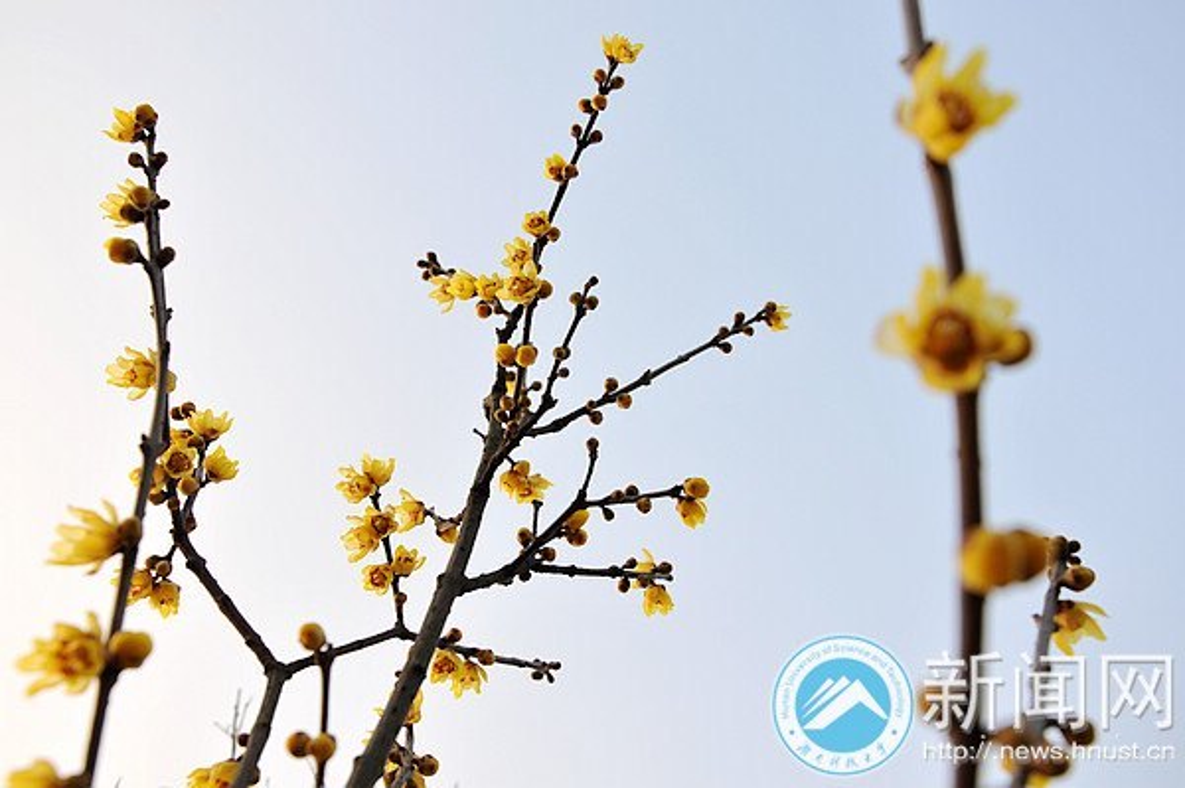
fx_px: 1036
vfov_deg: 41.6
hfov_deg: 59.5
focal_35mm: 32
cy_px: 394
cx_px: 592
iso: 200
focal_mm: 21
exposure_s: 1/250
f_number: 8
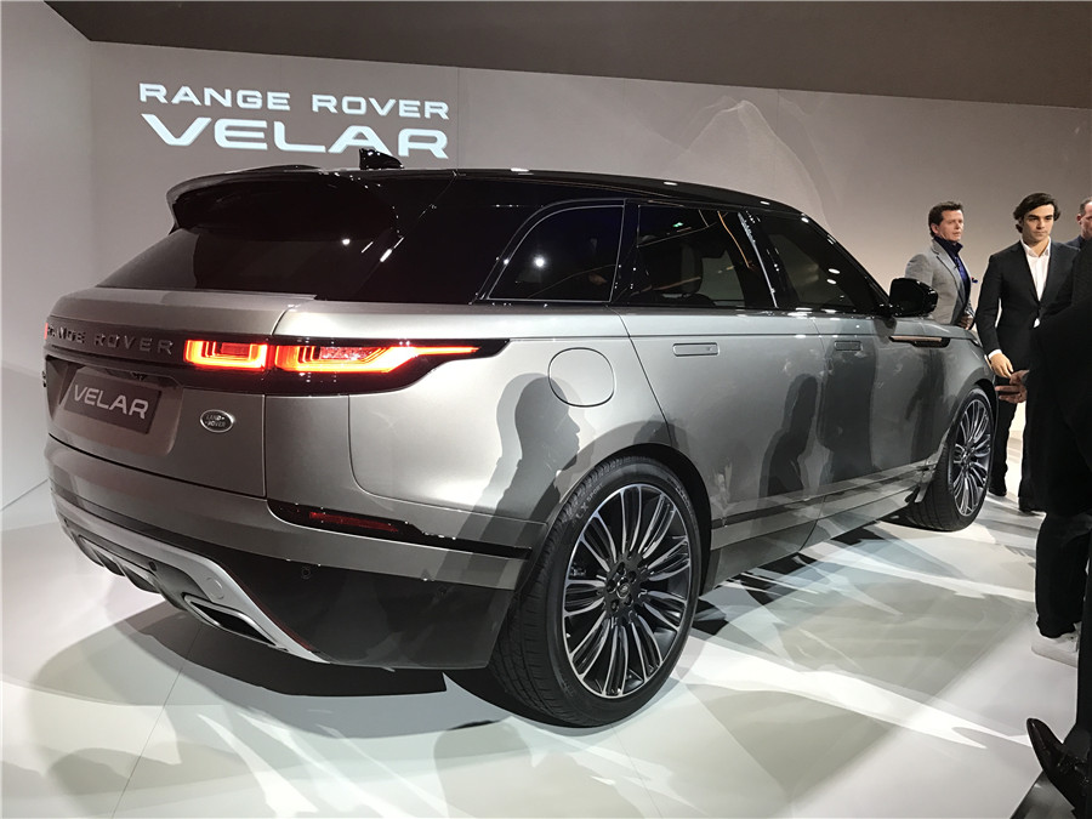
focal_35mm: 28
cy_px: 410
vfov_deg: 49.7
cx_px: 546
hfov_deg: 63.4
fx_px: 883
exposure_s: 1/27
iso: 40
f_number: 1.8
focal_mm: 3.99
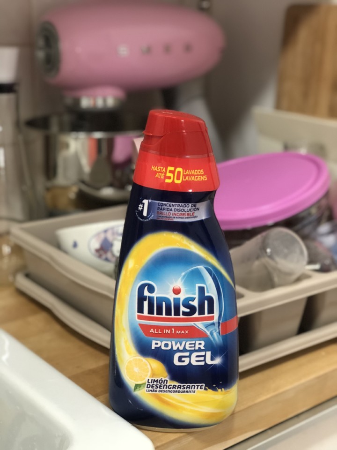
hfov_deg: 25.7
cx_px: 168
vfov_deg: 33.8
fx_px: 740
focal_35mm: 57
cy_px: 225
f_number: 2.8
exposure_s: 1/50
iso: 320
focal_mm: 6.6
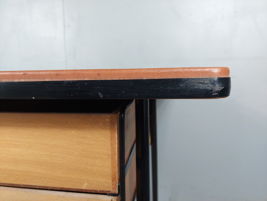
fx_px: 193
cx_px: 134
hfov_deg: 69.4
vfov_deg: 54.9
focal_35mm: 25
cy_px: 100
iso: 250
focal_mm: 5.23
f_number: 1.8
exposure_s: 1/50
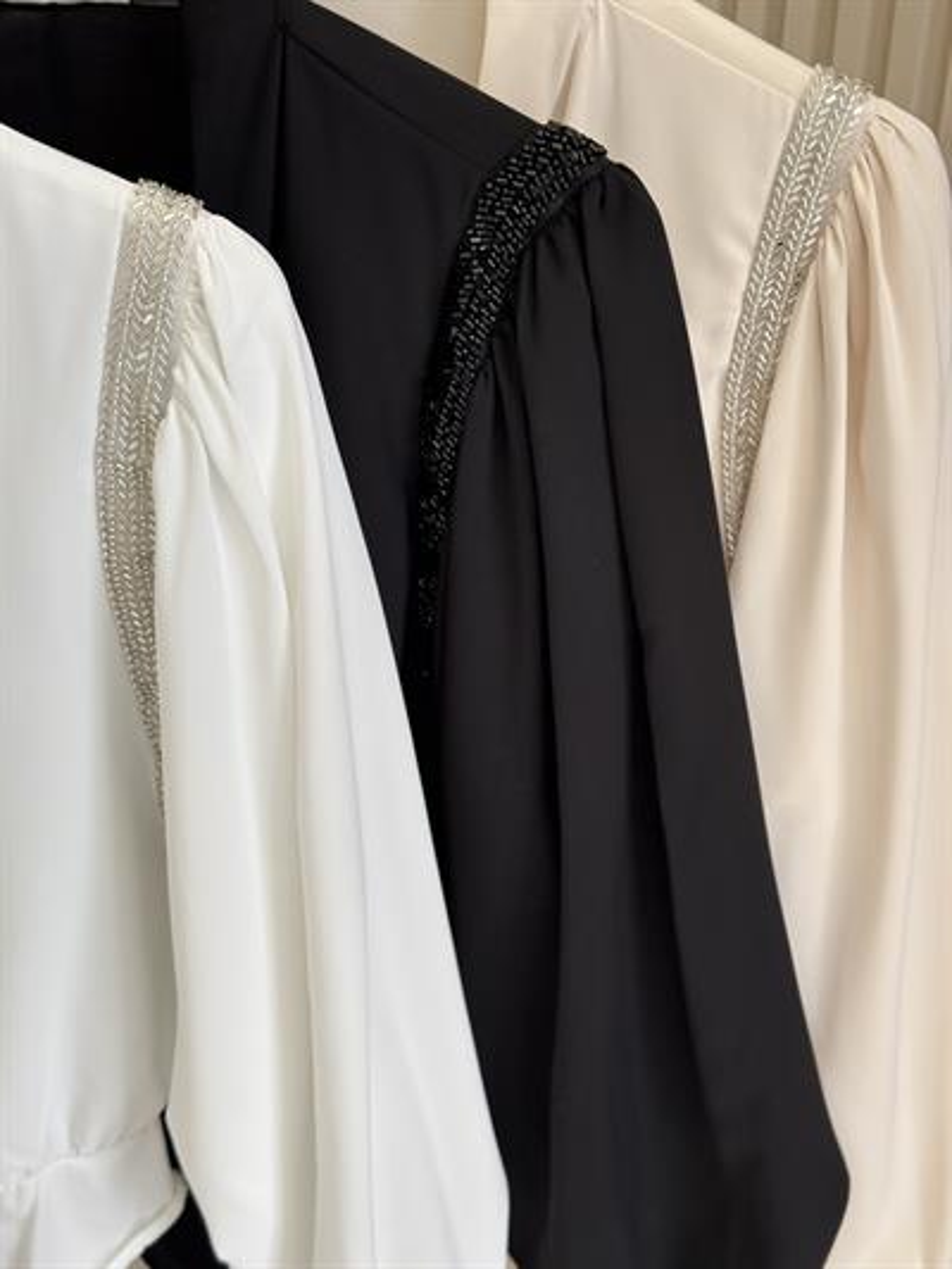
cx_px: 476
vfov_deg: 39.6
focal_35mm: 48
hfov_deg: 30.3
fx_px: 1759
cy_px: 634
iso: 80
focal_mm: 6.76
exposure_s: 1/493
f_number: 1.78
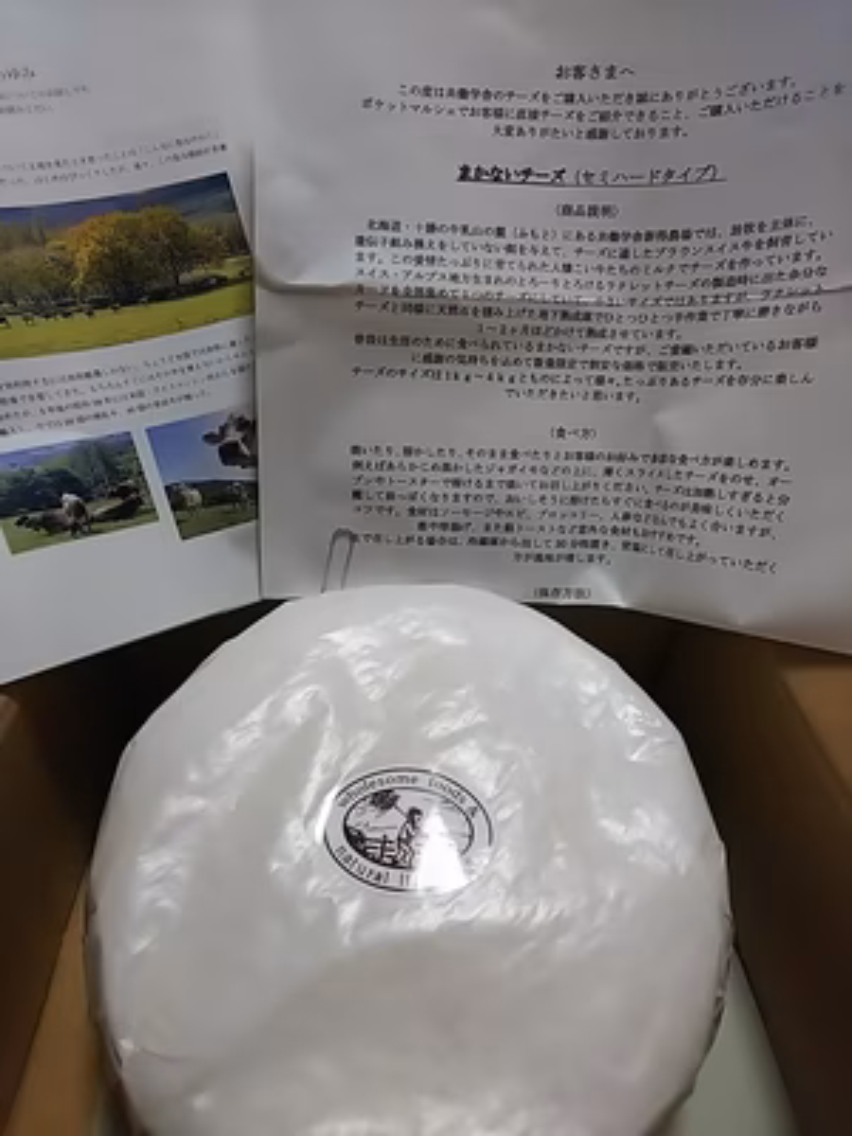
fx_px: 722
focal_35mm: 22
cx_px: 426
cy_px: 568
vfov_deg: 76.4
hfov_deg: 61.1
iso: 250
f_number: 1.94
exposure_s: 1/30
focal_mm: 3.4
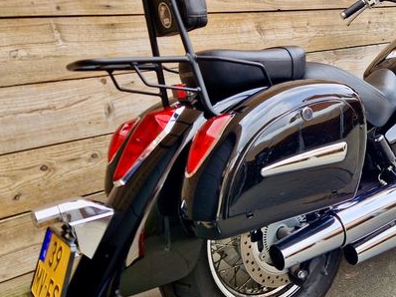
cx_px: 308
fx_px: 423
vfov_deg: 38.5
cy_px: 125
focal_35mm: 37
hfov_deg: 47.8
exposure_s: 1/180
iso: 50
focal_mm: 5.4
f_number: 1.8
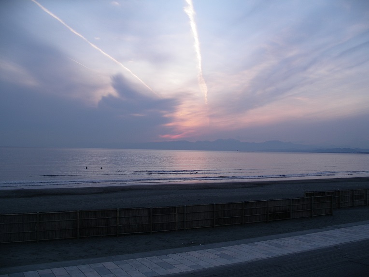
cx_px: 184
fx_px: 395
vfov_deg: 38.7
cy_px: 138
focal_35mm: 37
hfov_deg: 50.1
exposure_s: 1/50
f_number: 3.5
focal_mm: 7.8
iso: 80
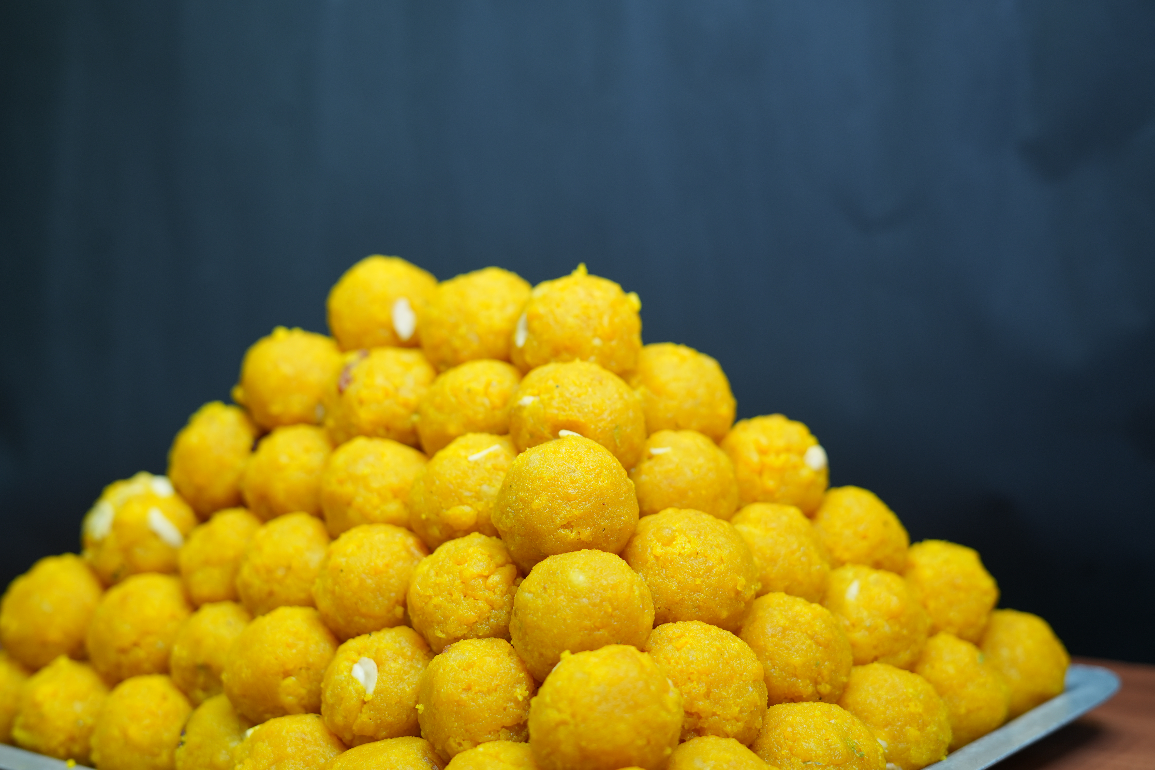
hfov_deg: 39.6
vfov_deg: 27.0
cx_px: 578
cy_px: 385
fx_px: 1604
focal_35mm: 50
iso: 250
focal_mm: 50
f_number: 3.2
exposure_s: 1/100
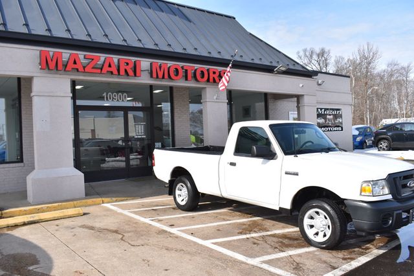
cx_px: 207
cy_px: 138
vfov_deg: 43.6
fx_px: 345
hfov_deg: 62.0
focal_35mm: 30
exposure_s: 1/500
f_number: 8
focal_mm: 20
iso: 200
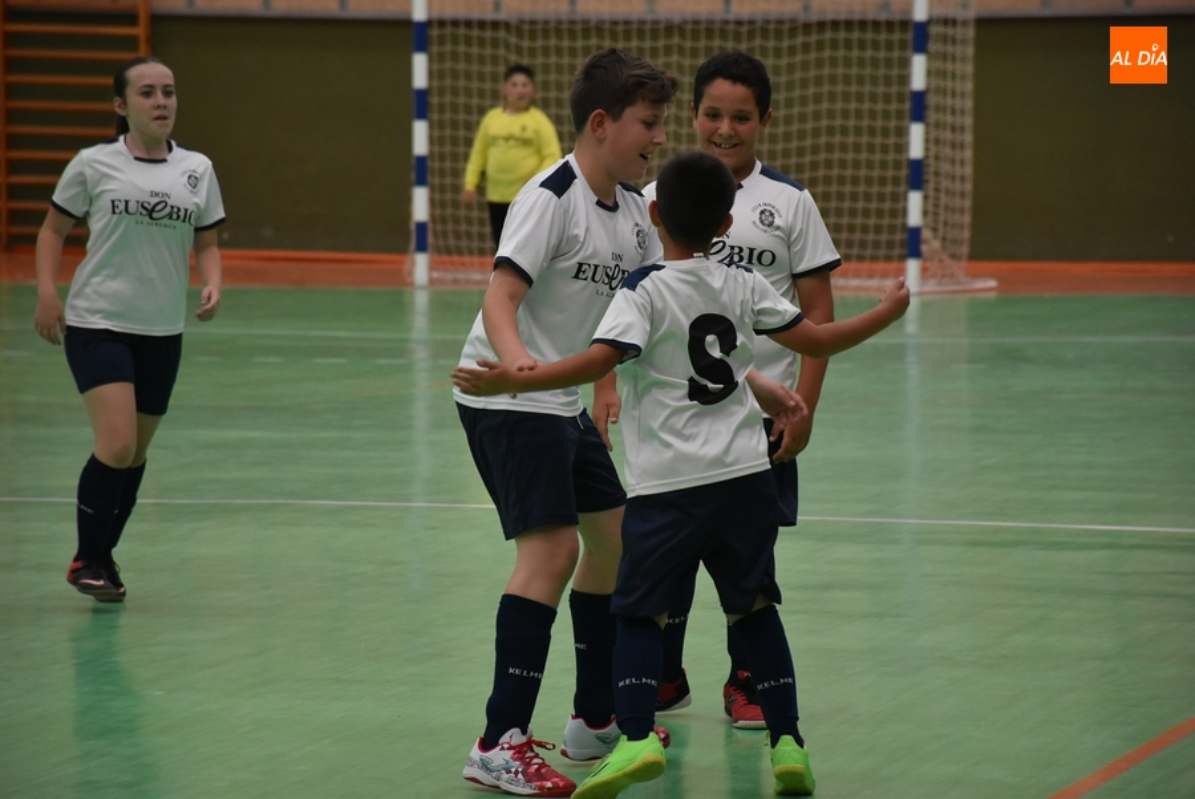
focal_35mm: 210
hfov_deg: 9.8
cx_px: 598
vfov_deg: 6.6
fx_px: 6977
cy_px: 400
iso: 2000
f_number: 5.6
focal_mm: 140
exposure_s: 1/500
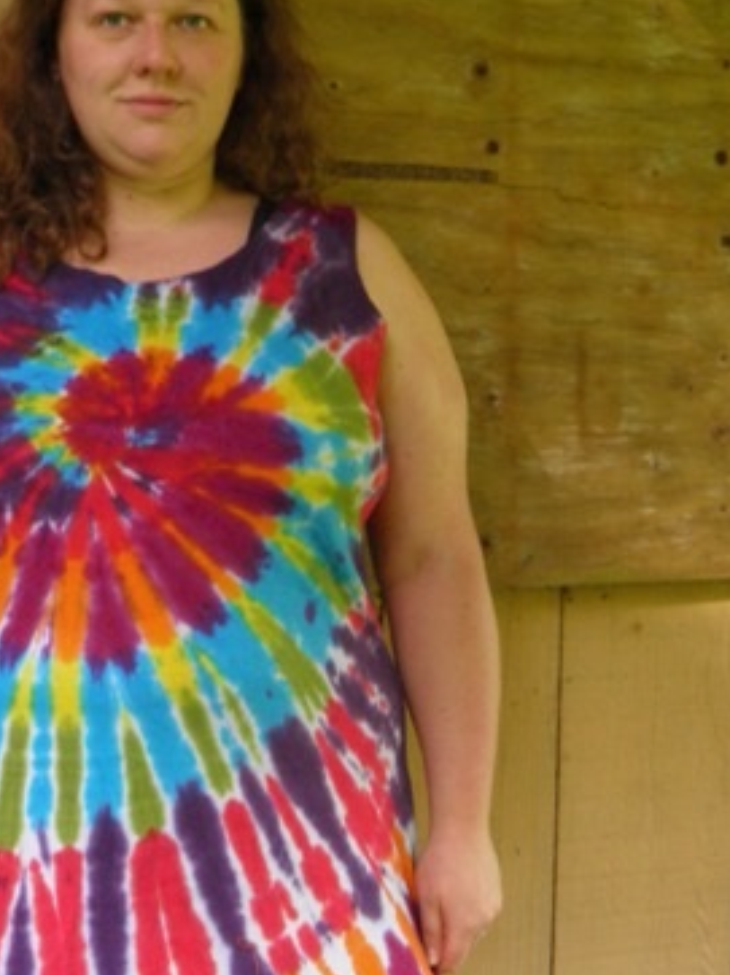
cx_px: 175
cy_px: 684
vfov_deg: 27.9
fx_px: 1942
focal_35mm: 69
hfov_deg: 21.1
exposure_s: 1/25
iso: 100
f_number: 3.2
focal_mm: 7.1
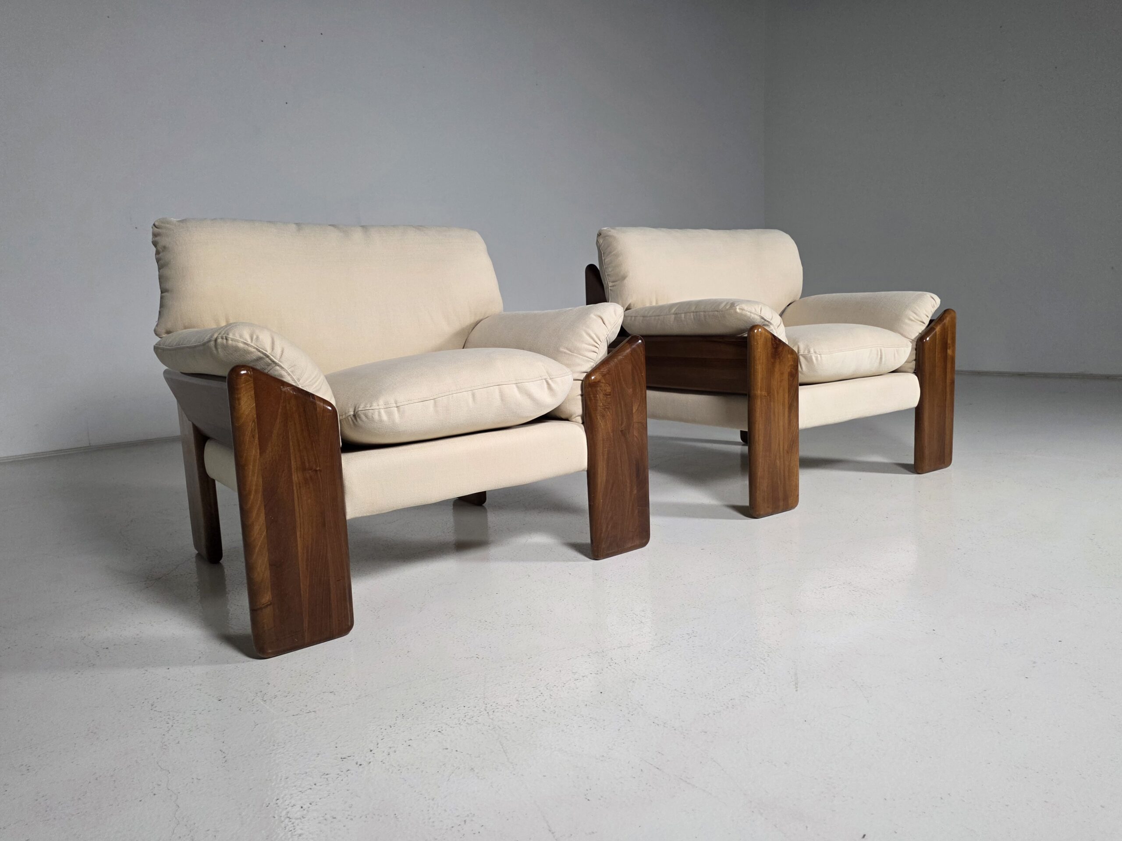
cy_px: 420
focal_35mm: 23
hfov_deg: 73.9
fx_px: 745
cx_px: 561
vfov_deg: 58.9
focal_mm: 6.3
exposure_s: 1/101
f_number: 1.7
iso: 250
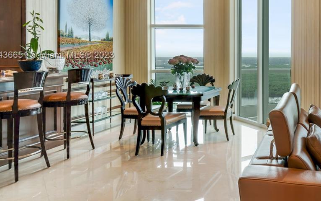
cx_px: 315
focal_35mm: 34
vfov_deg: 36.6
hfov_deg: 47.8
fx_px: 298
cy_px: 56
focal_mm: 16
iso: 100
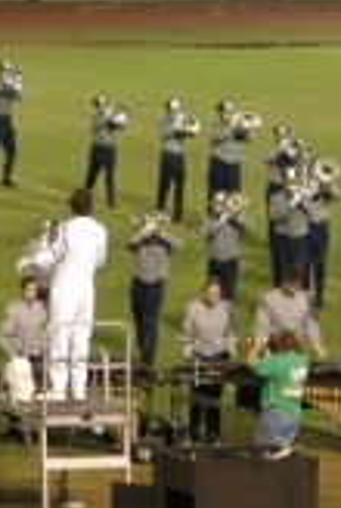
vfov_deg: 7.3
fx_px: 3961
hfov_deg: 4.8
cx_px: -499
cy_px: 325
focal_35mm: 280
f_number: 2.8
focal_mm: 30
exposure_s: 1/60
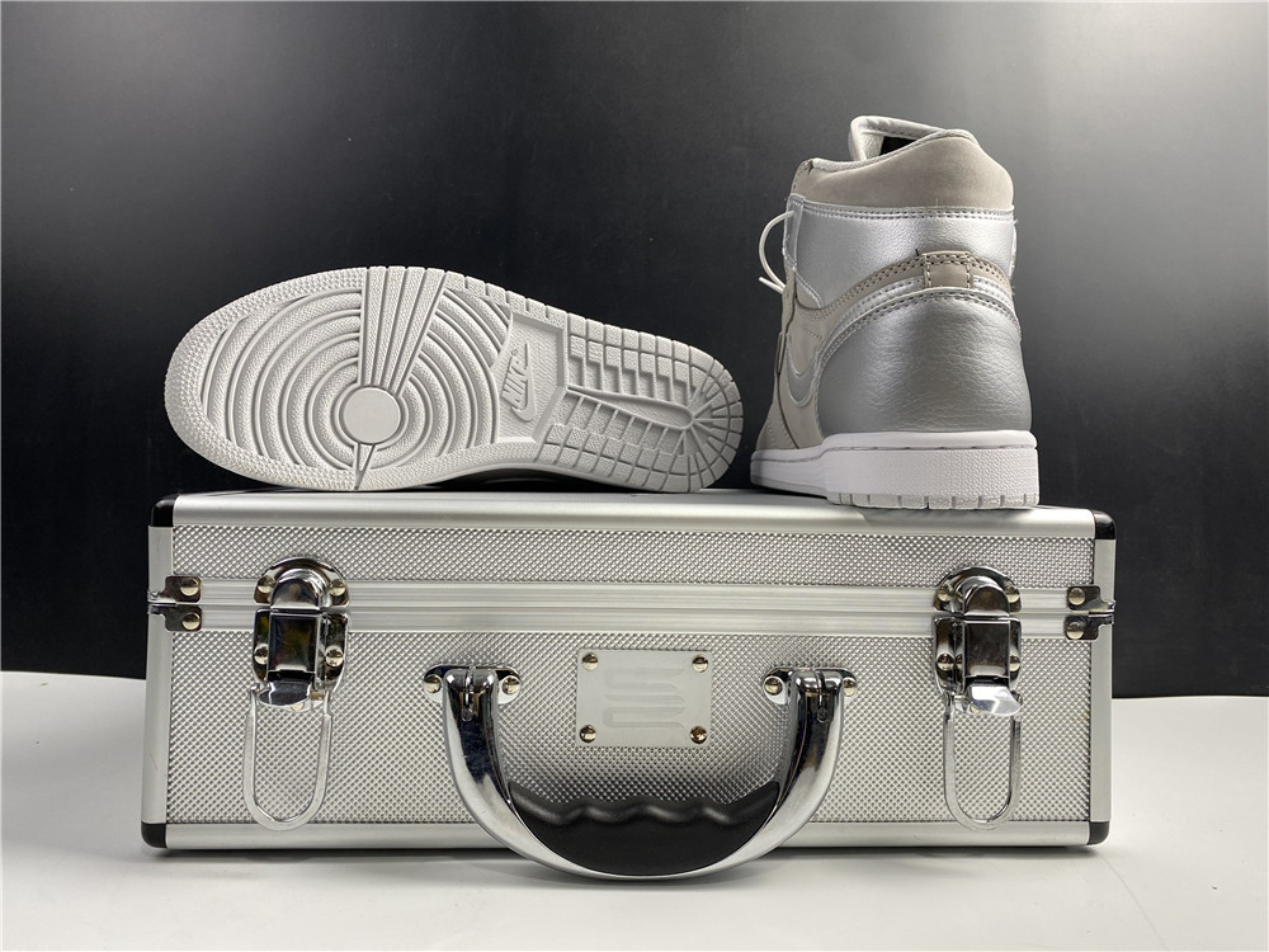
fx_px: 953
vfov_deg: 53.1
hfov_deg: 67.3
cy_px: 476
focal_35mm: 26
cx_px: 634
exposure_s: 1/100
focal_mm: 4.25
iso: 64
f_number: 1.8
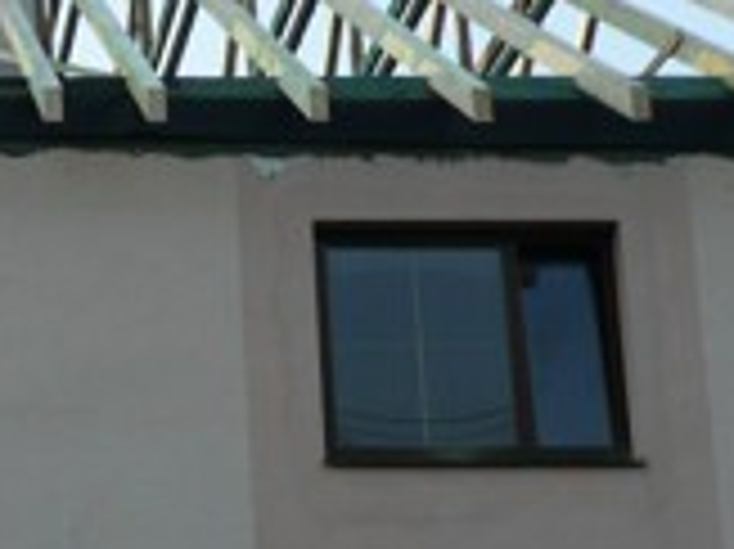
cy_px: 580
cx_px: -99
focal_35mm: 103
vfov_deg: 14.1
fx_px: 2182
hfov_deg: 18.3
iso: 100
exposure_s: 1/250
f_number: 3.3
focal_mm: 4.6
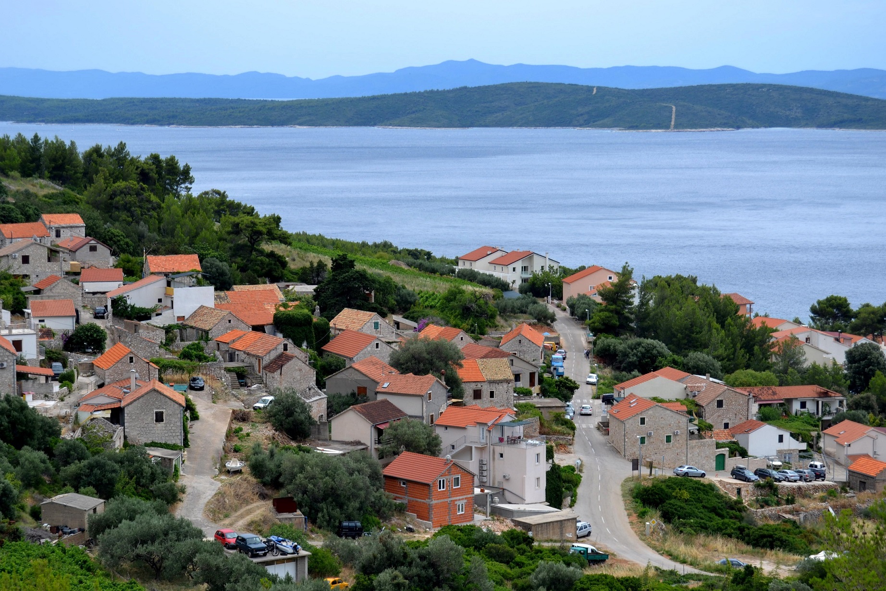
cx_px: 443
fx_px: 2030
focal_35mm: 82
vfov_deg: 16.5
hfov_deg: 24.6
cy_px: 296
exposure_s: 1/250
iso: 100
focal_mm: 55
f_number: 8
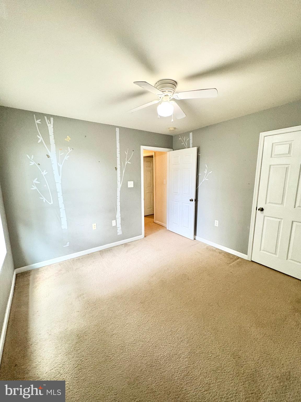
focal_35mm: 14
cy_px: 201
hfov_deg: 85.7
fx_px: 162
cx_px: 150
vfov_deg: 102.1
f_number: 2.2
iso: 500
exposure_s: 1/60
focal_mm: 2.22
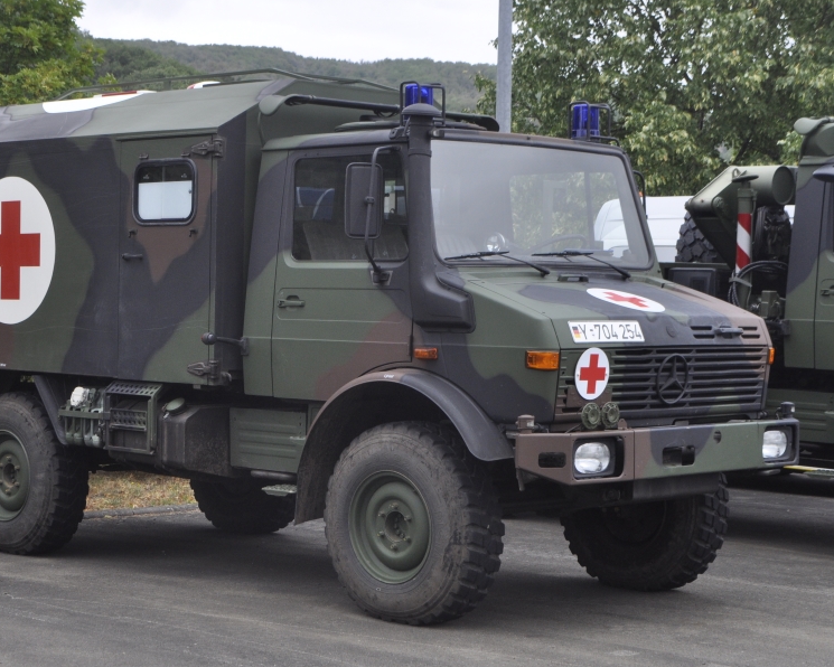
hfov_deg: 27.9
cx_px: 346
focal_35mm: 68
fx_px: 1678
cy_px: 332
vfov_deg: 22.5
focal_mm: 40
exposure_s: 1/400
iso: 500
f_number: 10
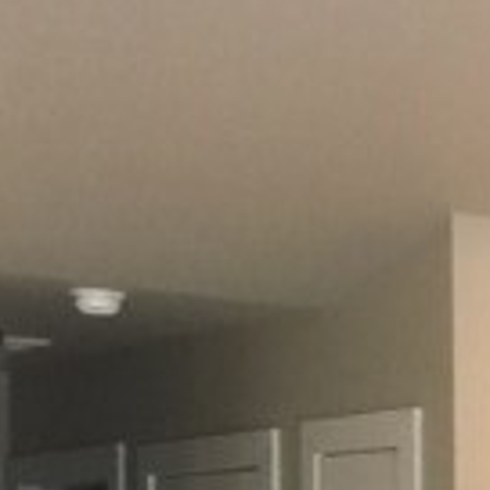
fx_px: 2322
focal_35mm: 145
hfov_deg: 11.1
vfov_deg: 11.3
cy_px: 836
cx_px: 944
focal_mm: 4.15
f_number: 2.2
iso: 160
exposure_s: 1/30
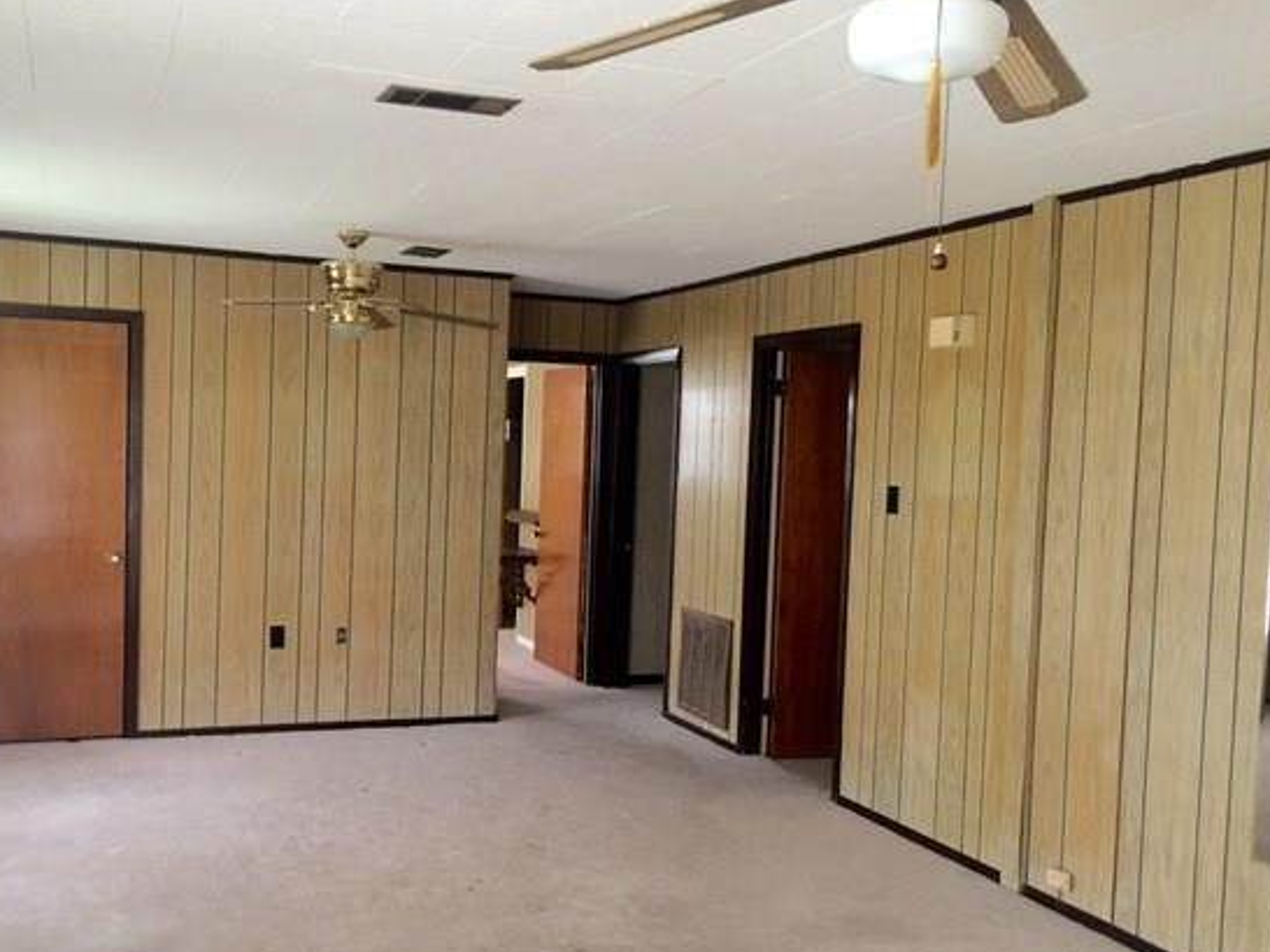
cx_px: 540
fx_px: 1247
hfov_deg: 53.8
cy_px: 500
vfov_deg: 41.8
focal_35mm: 34
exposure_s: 1/15
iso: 50
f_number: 2.2
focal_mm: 4.15
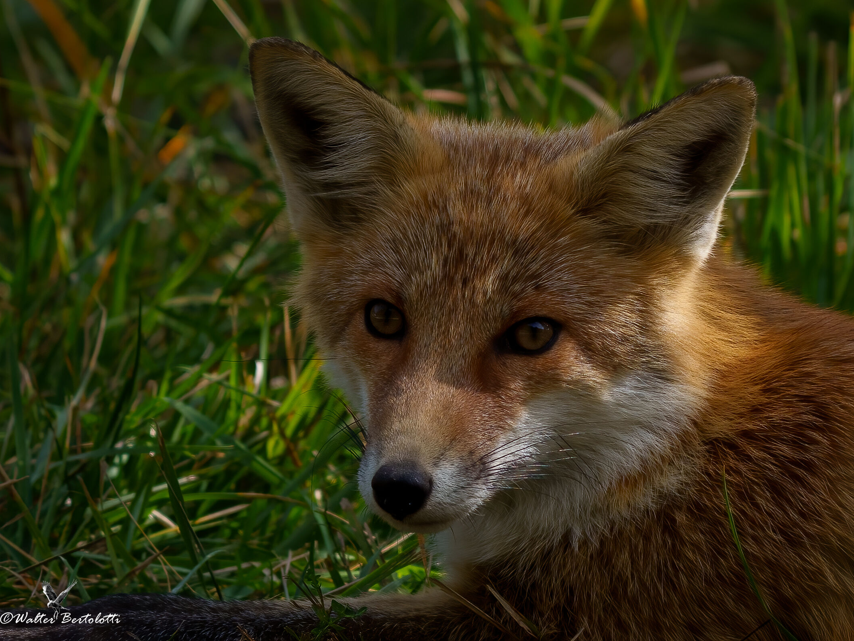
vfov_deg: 6.1
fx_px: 5971
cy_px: 320
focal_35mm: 242
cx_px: 458
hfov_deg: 8.2
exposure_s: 1/250
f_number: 5.6
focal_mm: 223
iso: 100
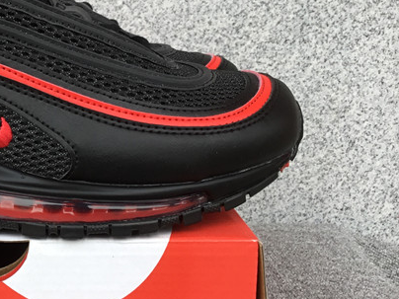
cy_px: 141
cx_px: -10
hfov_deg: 26.5
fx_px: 795
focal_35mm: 69
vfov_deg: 21.3
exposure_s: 1/119
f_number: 2.4
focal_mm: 3.3
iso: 25
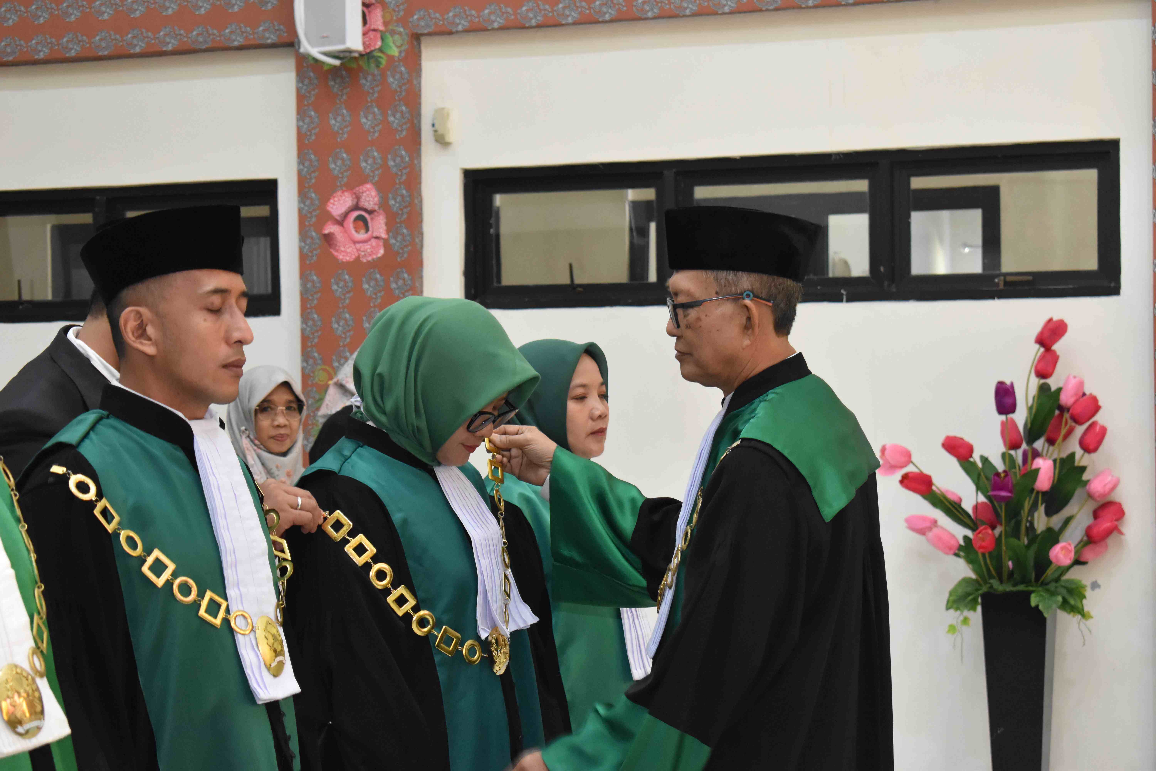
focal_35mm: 82
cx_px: 578
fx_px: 2649
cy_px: 386
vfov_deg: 16.6
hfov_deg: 24.6
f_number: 5.6
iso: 3200
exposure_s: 1/60
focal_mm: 55
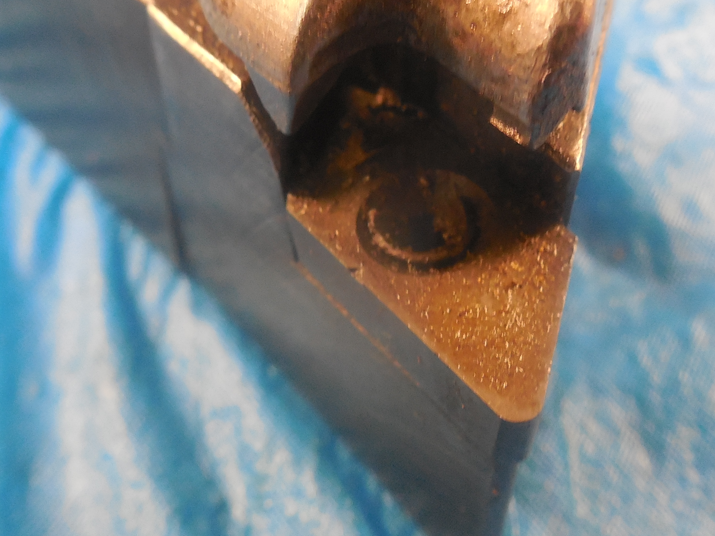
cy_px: 165
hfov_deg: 40.4
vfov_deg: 30.6
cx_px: 358
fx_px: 971
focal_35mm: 47
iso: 400
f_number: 3.3
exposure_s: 1/20
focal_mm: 4.5
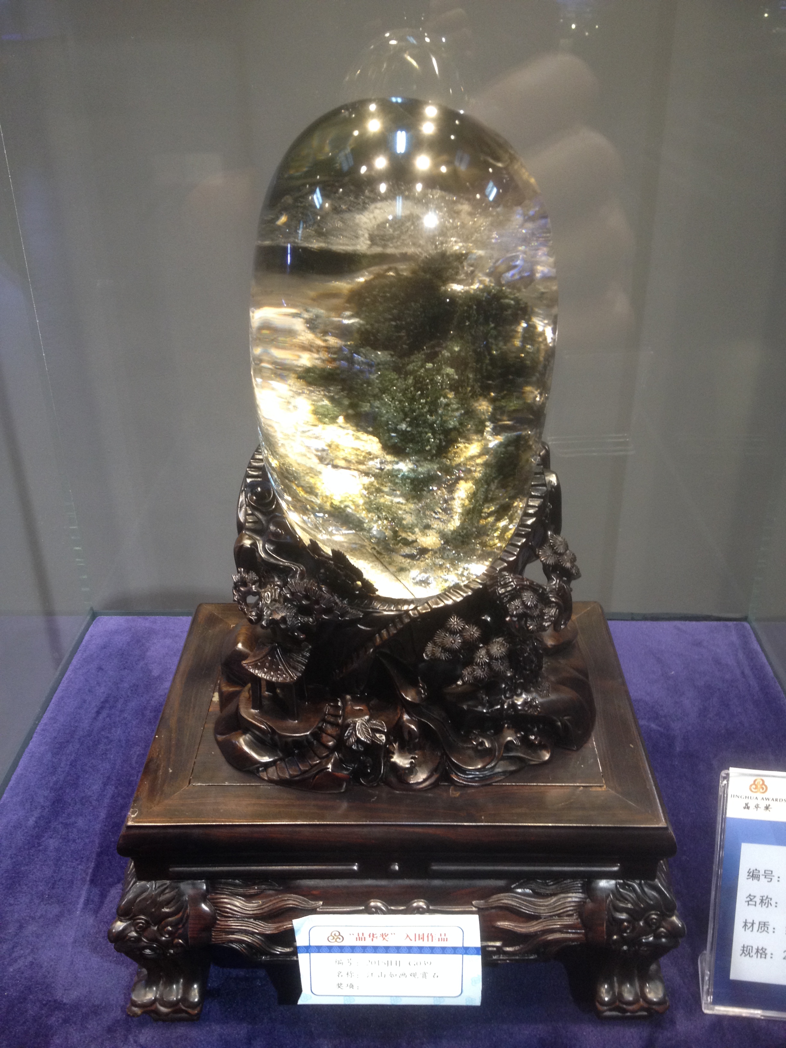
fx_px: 1060
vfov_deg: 52.6
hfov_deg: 40.7
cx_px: 393
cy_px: 524
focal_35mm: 35
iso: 125
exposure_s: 1/20
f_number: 2.4
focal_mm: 4.28
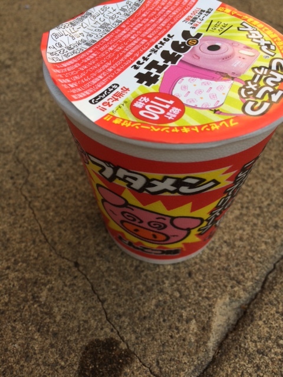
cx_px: 142
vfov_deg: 61.7
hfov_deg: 48.2
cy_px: 188
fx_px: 316
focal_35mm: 29
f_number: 2.2
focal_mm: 4.15
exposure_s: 1/221
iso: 32
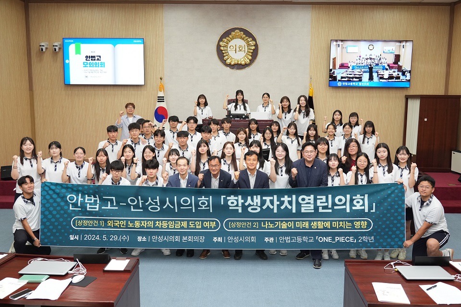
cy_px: 154
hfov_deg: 60.3
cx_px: 230
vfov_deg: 42.3
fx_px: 397
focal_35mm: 31
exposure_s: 1/250
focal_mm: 31
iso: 1600
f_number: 4
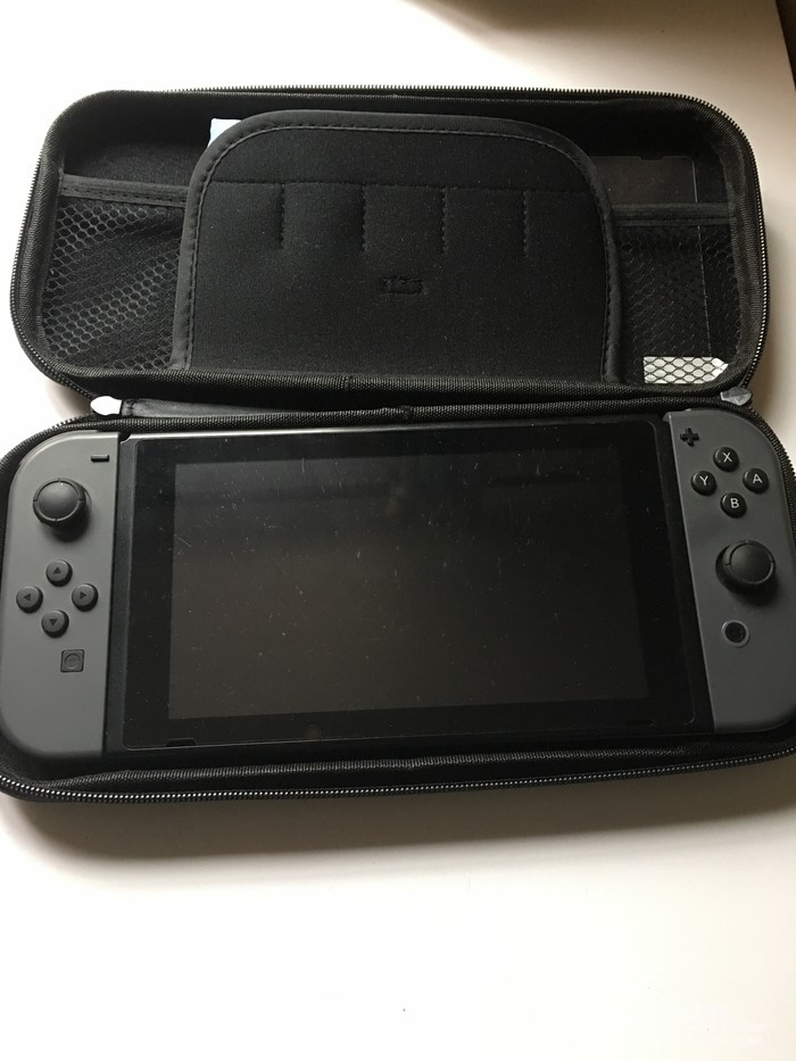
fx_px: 889
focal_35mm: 29
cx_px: 398
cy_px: 530
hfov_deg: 48.2
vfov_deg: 61.7
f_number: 2.2
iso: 80
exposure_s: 1/10
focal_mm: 4.15
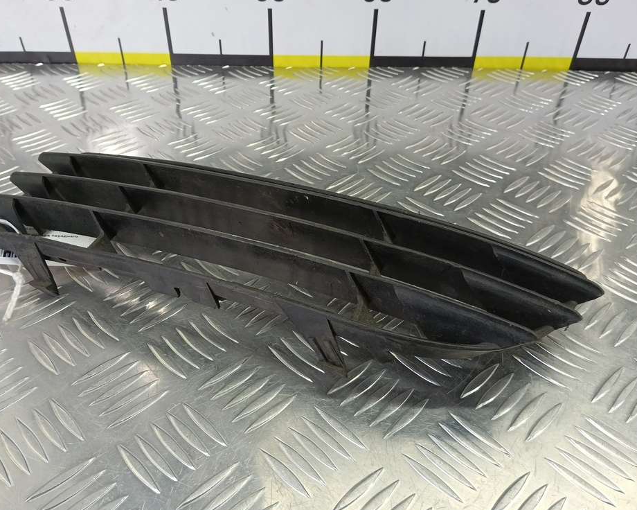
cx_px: 293
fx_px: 471
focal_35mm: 25
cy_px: 254
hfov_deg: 68.0
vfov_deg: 56.8
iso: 146
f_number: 1.6
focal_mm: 4.11
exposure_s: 1/50
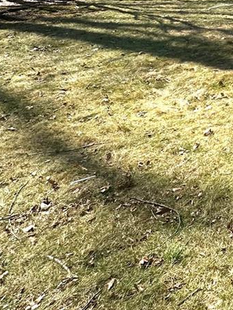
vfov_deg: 34.8
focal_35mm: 48
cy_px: -21
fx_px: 431
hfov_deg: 24.3
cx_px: 341
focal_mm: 2.22
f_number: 2.2
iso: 40
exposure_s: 1/861
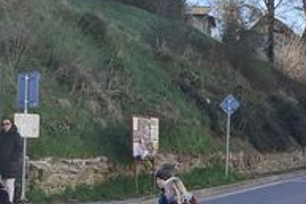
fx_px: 842
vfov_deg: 13.8
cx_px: 247
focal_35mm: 99
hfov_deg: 20.4
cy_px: 89
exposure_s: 1/819
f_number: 1.8
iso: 50
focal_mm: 5.54
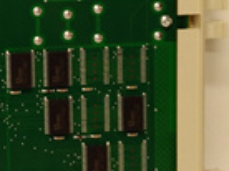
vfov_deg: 14.9
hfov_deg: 19.0
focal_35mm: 98
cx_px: -45
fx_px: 647
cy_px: 19
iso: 269
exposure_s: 1/33
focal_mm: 3.79
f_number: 2
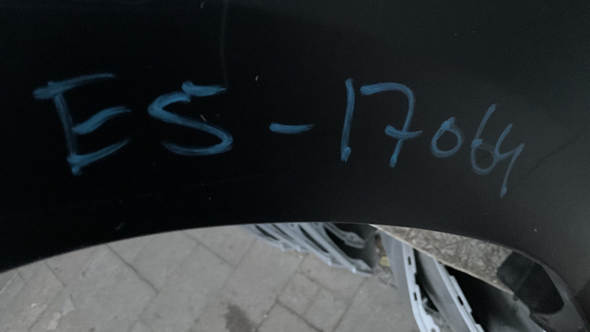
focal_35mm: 32
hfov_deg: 61.0
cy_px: 137
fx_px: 501
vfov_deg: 36.6
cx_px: 294
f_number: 1.8
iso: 1000
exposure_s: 1/17
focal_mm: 3
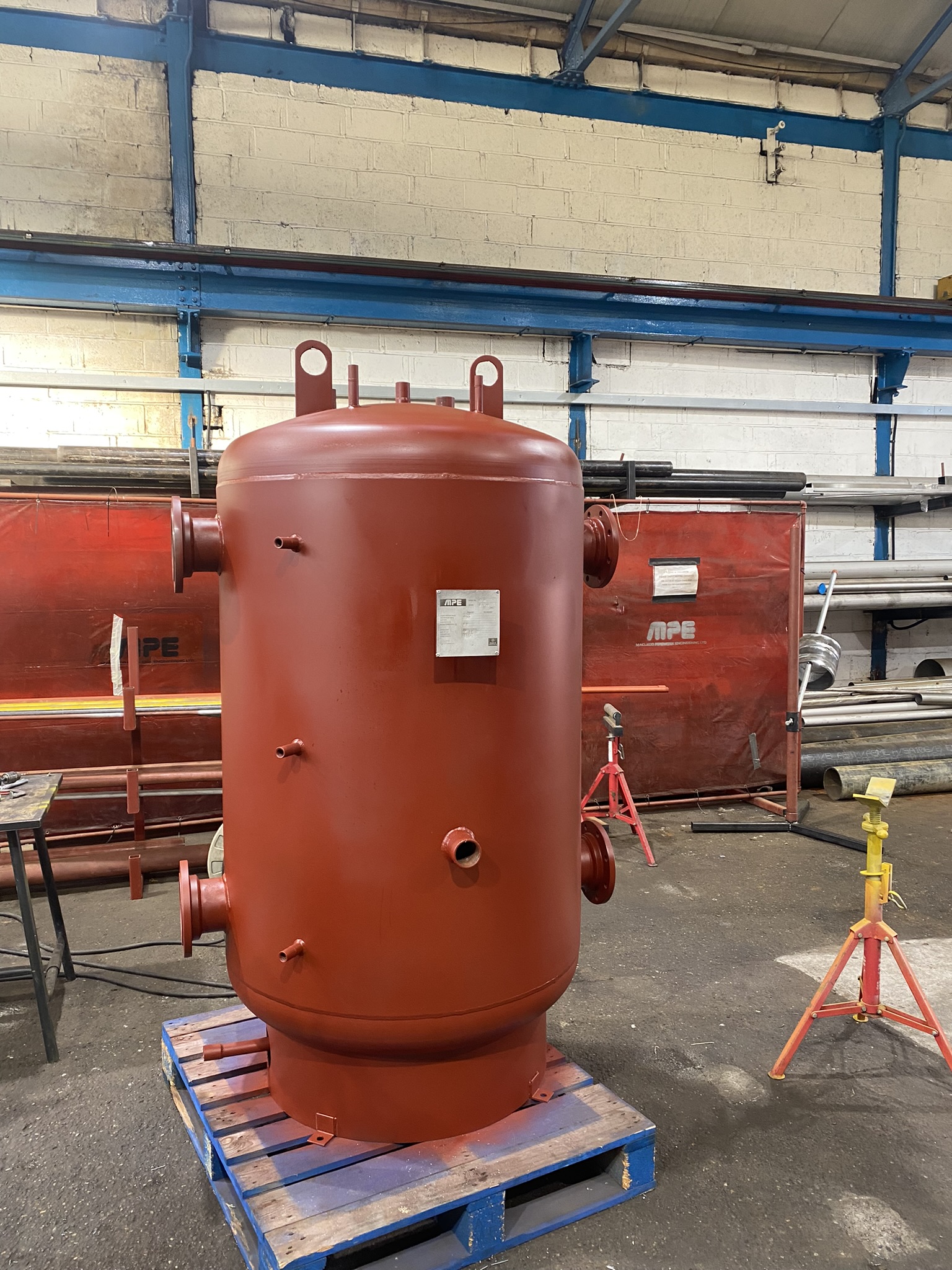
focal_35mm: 26
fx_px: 953
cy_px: 635
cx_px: 476
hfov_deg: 53.1
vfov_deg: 67.3
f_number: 1.8
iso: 125
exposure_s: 1/50
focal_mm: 4.25
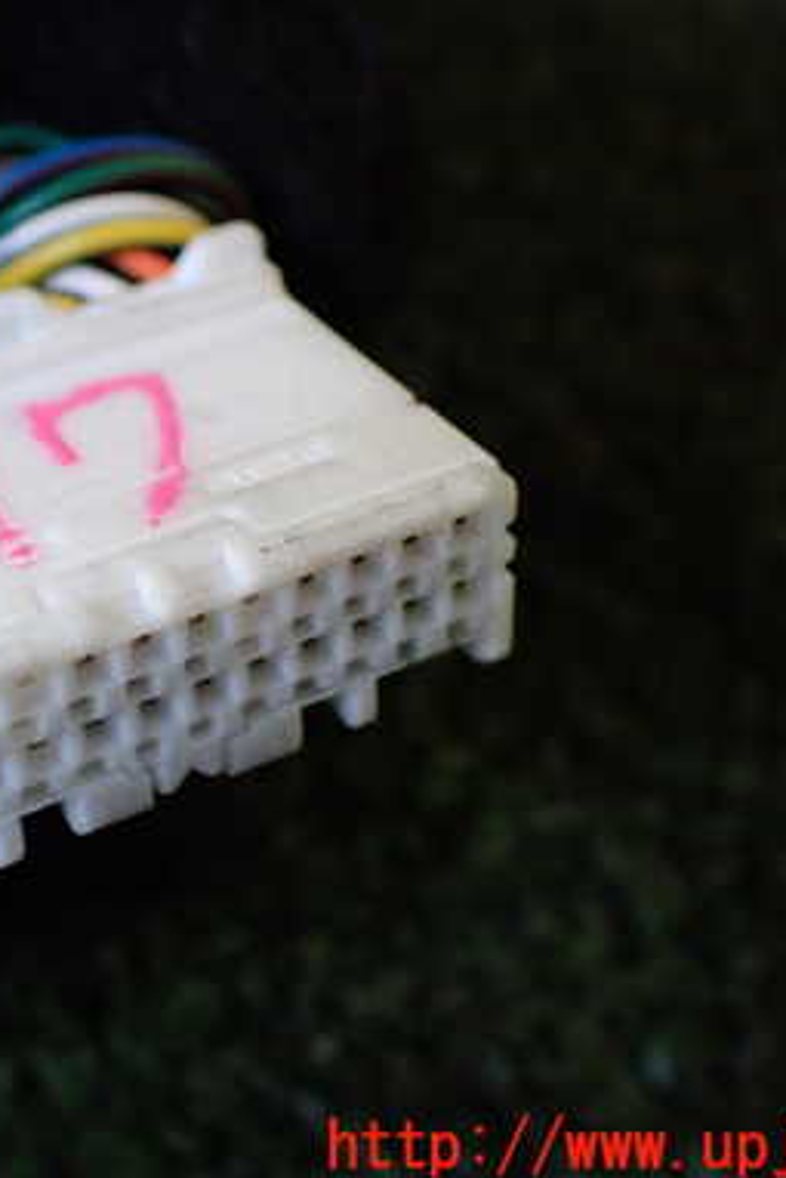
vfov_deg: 40.2
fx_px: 1603
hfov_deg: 26.7
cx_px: 99
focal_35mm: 49
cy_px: 493
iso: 640
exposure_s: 1/125
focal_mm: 5.4
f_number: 2.3
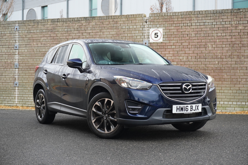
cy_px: 82
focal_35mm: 60
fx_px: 413
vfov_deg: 22.6
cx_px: 124
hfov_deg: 33.4
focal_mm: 40
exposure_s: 1/160
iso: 1000
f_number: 5.6
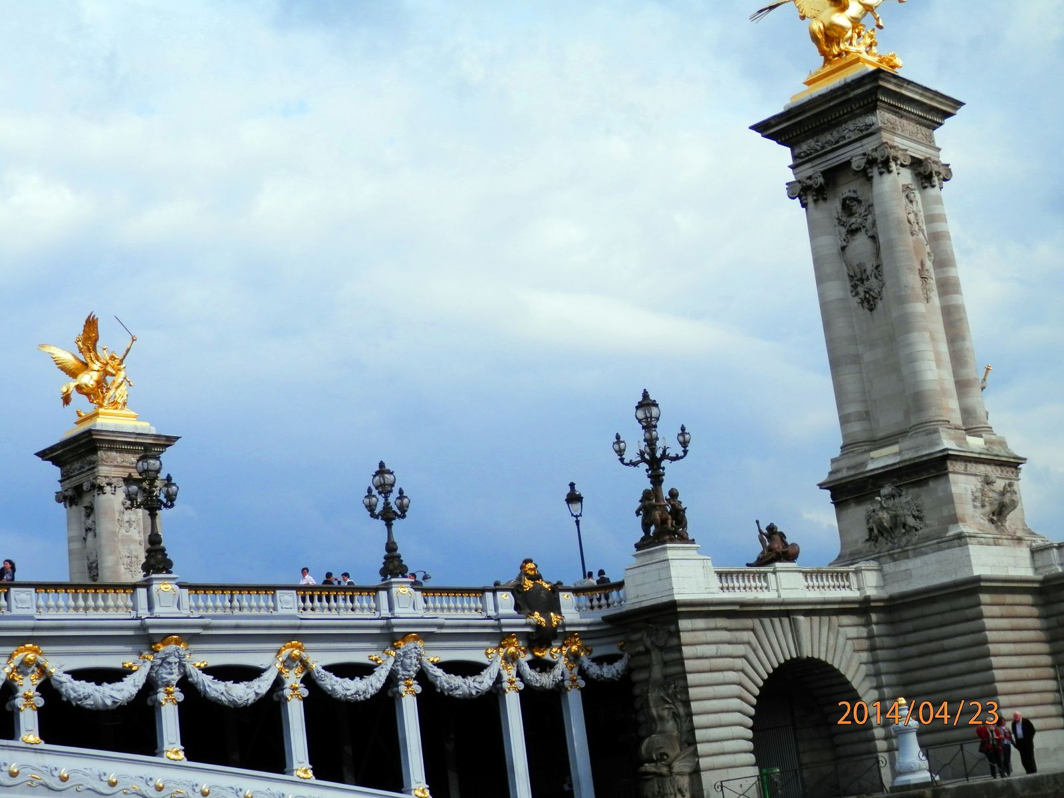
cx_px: 532
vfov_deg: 27.0
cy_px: 399
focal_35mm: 54
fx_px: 1660
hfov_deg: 35.5
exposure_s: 1/640
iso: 80
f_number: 4.1
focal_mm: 9.8
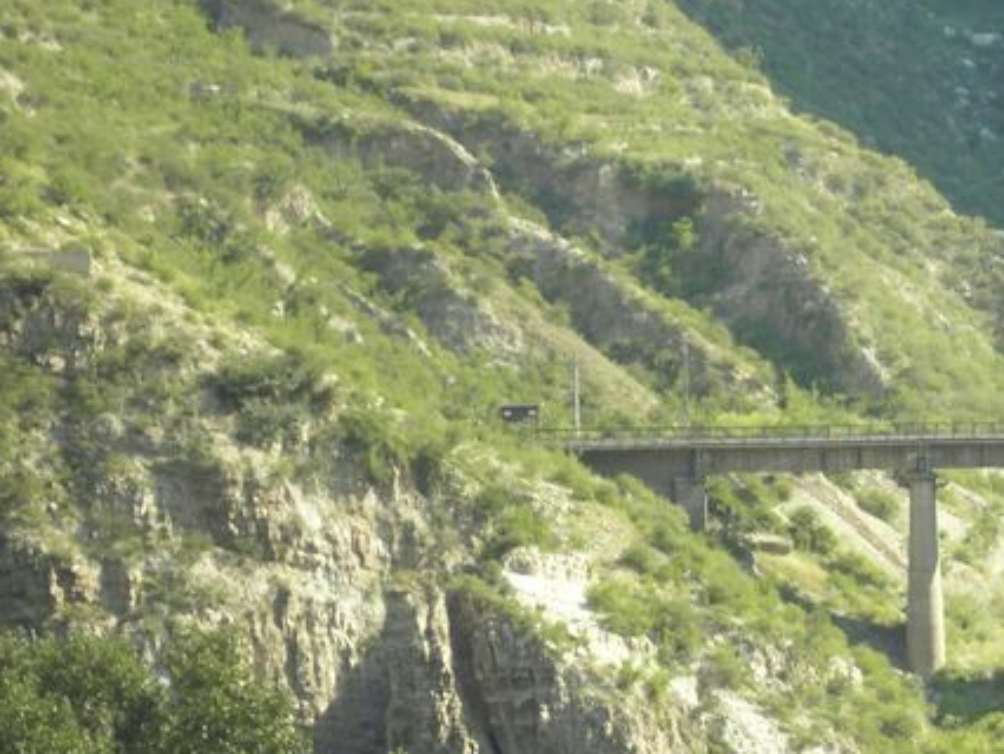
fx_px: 4904
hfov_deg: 11.5
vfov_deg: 8.8
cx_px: 1115
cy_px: 533
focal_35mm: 169
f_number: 5.2
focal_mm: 12.7
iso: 80
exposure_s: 1/160
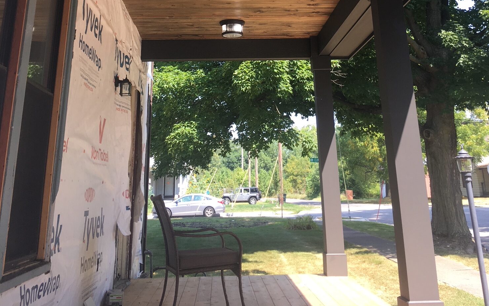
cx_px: 250
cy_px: -28
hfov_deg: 47.2
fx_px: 560
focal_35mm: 42
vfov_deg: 27.9
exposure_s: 1/225
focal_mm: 4.15
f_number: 2.2
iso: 25
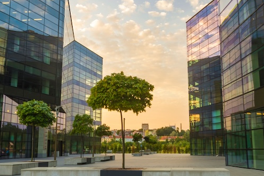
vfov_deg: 31.2
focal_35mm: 43
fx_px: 315
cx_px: 136
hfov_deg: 45.4
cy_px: 82
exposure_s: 1/1.25
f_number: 16
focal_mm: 18
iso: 100
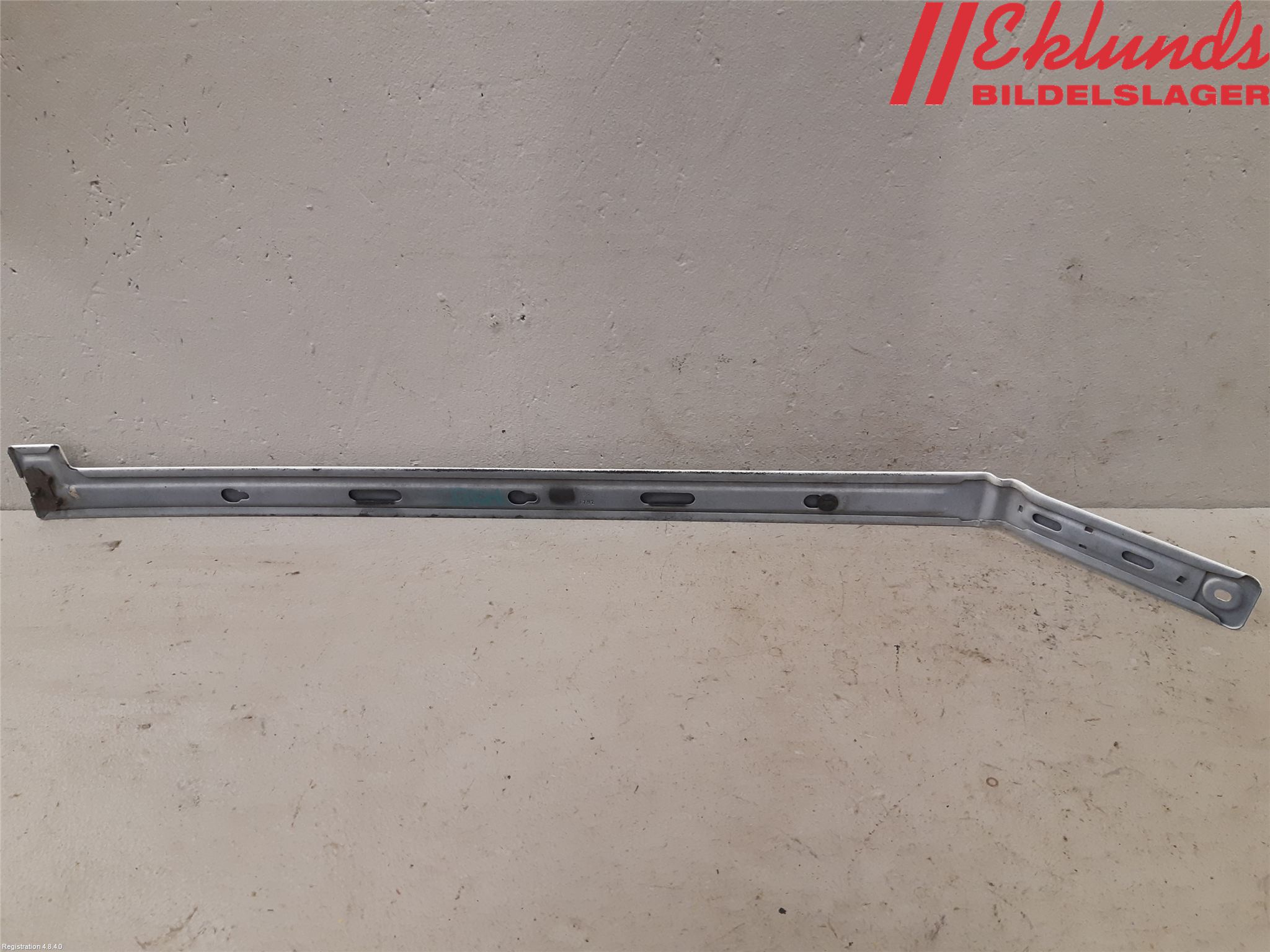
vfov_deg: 53.1
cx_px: 635
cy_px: 476
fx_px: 954
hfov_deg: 67.3
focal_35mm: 26
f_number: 1.7
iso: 125
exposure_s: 1/50
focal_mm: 3.93
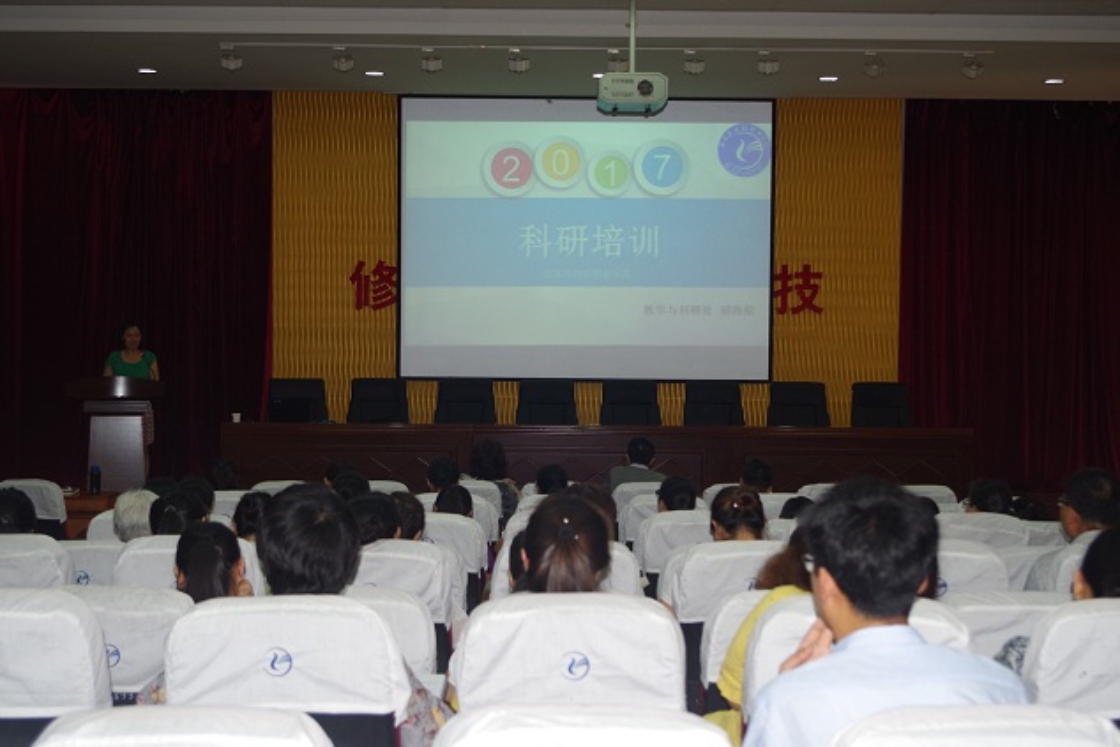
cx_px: 560
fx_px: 1618
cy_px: 374
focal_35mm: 52
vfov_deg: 26.0
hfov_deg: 38.2
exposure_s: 1/25
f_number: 4.5
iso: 400
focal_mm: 35
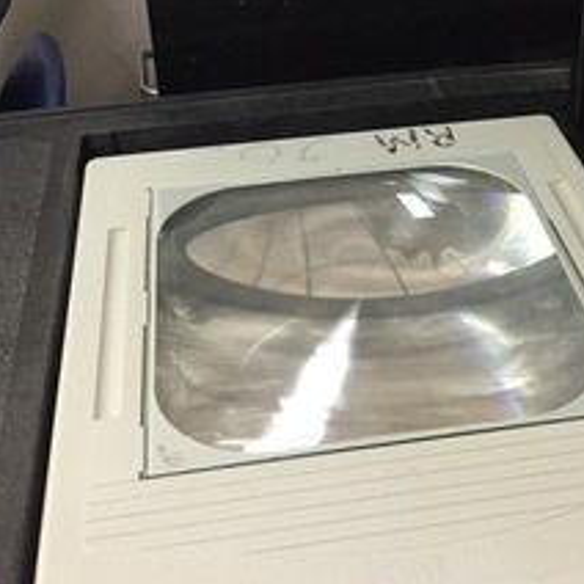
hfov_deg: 29.5
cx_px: 361
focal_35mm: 58
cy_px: 36
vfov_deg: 28.2
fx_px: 1107
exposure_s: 1/15
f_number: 2.2
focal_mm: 4.15
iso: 320
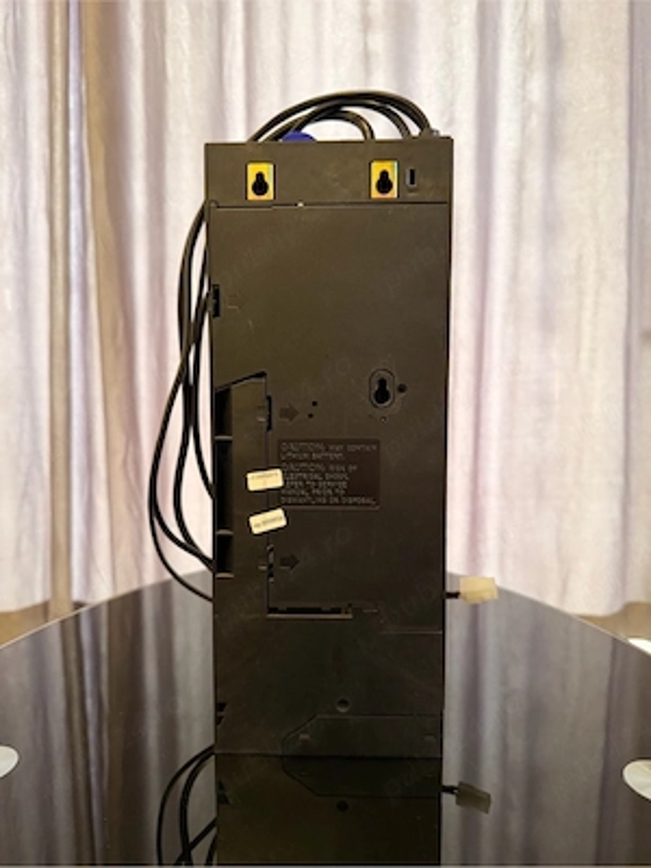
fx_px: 602
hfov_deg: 56.8
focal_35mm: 24
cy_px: 434
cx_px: 326
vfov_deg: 71.6
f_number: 1.78
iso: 500
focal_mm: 6.76
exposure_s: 1/59
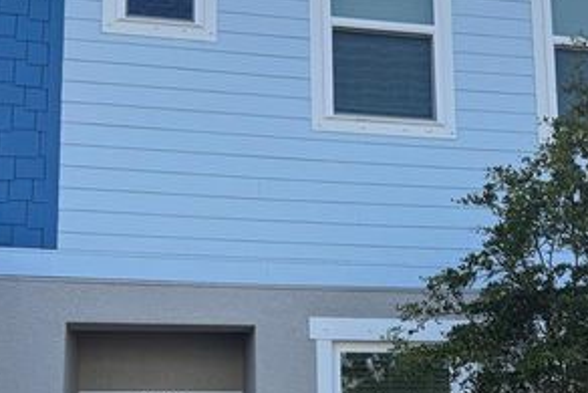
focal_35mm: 57
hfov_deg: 34.8
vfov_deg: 23.3
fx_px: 931
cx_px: 375
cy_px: 336
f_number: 1.78
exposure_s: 1/2506
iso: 80
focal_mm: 6.76
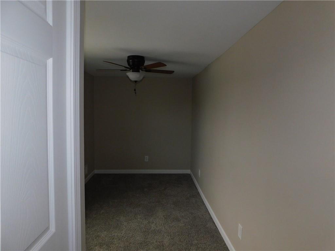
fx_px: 223
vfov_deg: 58.9
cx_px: 168
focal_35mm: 23
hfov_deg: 73.9
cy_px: 126
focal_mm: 4
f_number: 3
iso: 200
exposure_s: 1/30
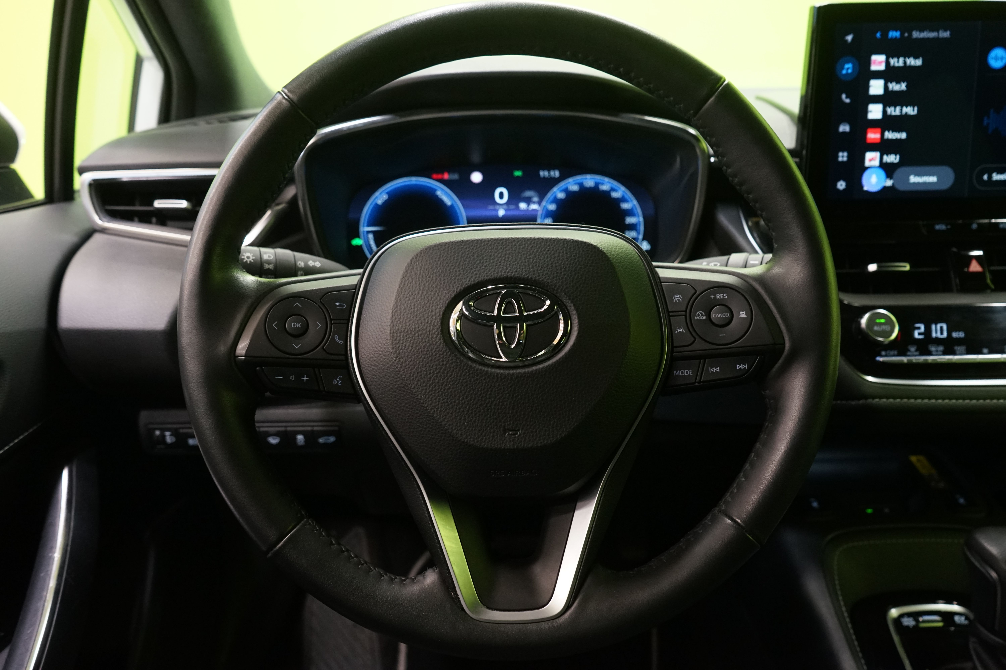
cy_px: 335
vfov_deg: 45.0
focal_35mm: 29
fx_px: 810
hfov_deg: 63.7
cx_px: 503
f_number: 5.6
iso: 2500
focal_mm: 29
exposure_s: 1/20
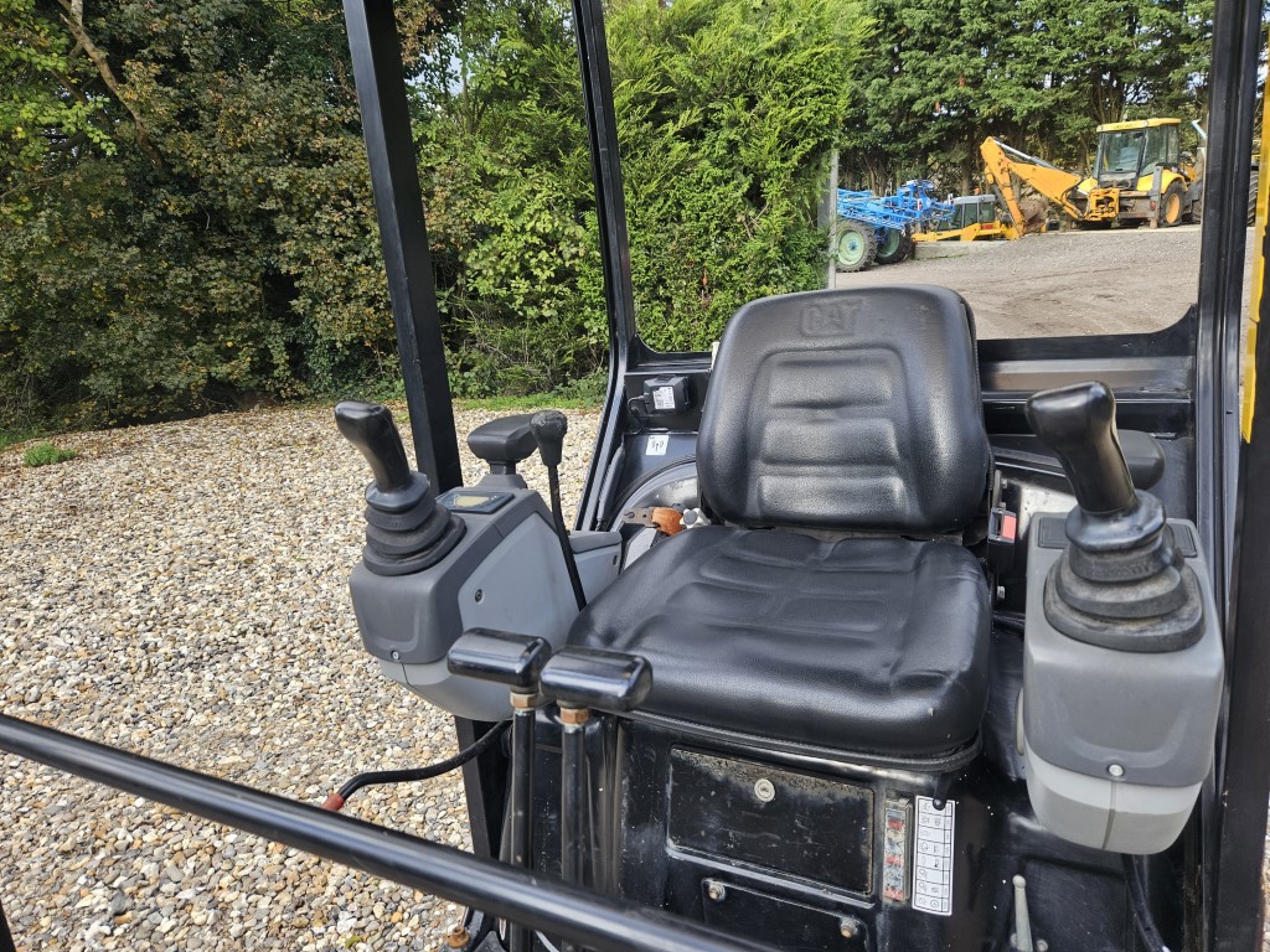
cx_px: 635
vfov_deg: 58.9
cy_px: 476
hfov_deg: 73.9
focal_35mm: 23
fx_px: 844
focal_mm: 5.4
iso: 32
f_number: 1.8
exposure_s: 1/180
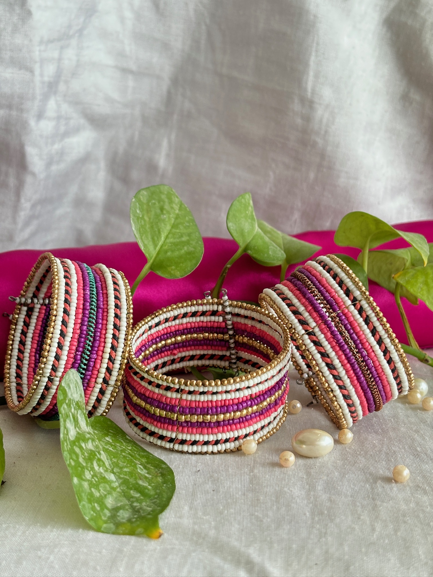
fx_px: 867
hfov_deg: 28.0
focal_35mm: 52
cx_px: 216
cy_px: 288
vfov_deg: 36.8
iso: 100
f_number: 1.6
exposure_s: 1/60
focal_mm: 5.96
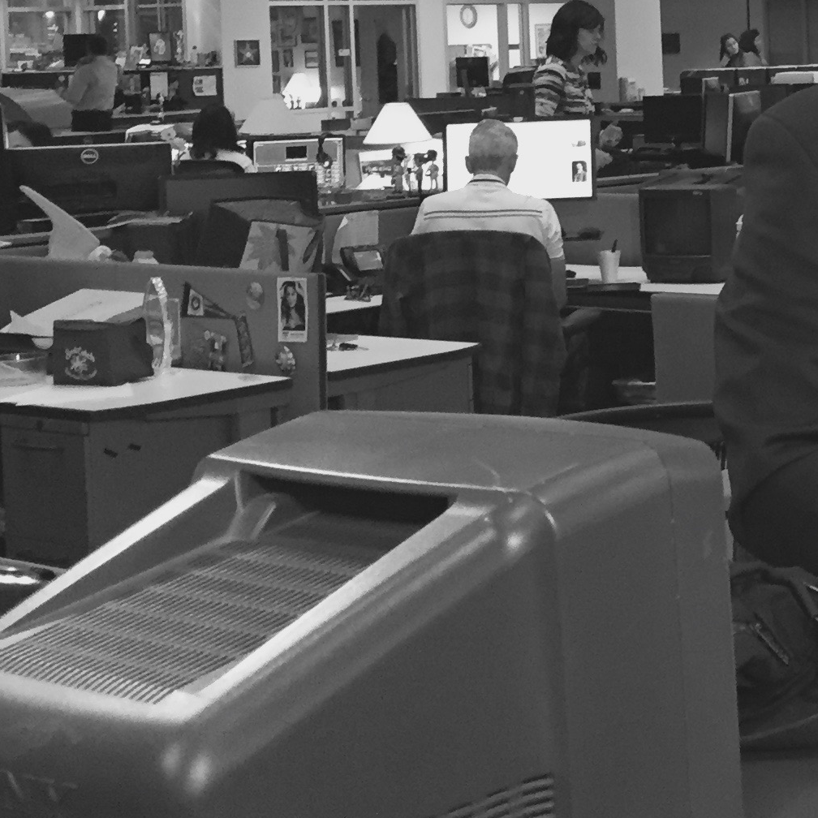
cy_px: 95
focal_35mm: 83
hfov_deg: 19.1
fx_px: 2219
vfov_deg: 20.5
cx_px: 1096
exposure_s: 1/30
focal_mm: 4.15
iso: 125
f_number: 2.2
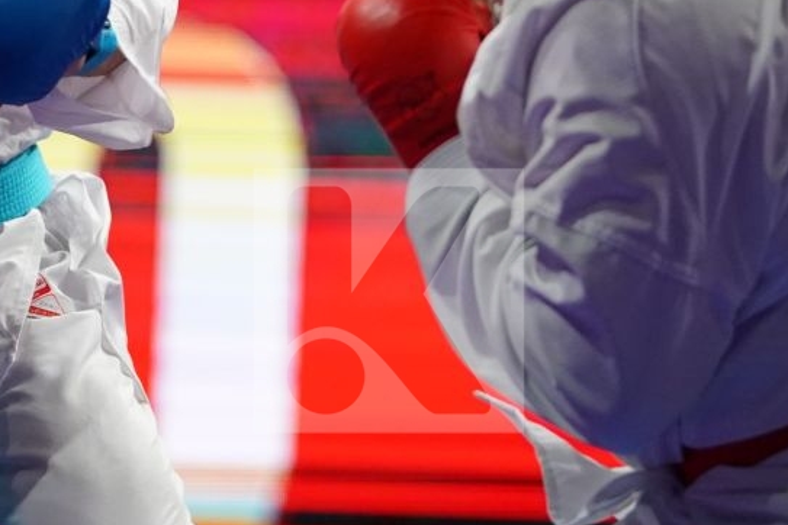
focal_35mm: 567
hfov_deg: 3.6
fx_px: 12410
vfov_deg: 2.4
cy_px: -215
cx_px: 389
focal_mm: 171
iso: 3200
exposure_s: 1/1000
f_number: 2.8
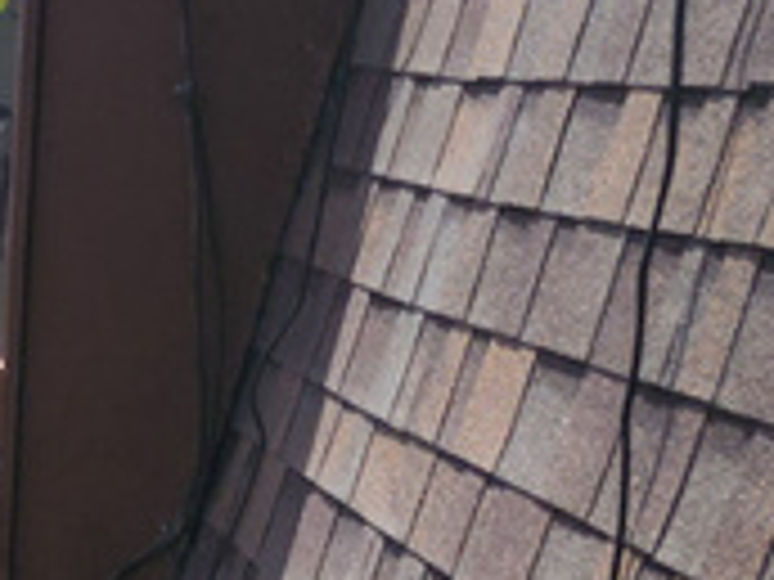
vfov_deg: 10.8
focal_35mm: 137
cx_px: -1480
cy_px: 189
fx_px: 3063
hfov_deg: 10.6
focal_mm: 6.4
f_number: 1.8
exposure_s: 1/1212
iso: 12
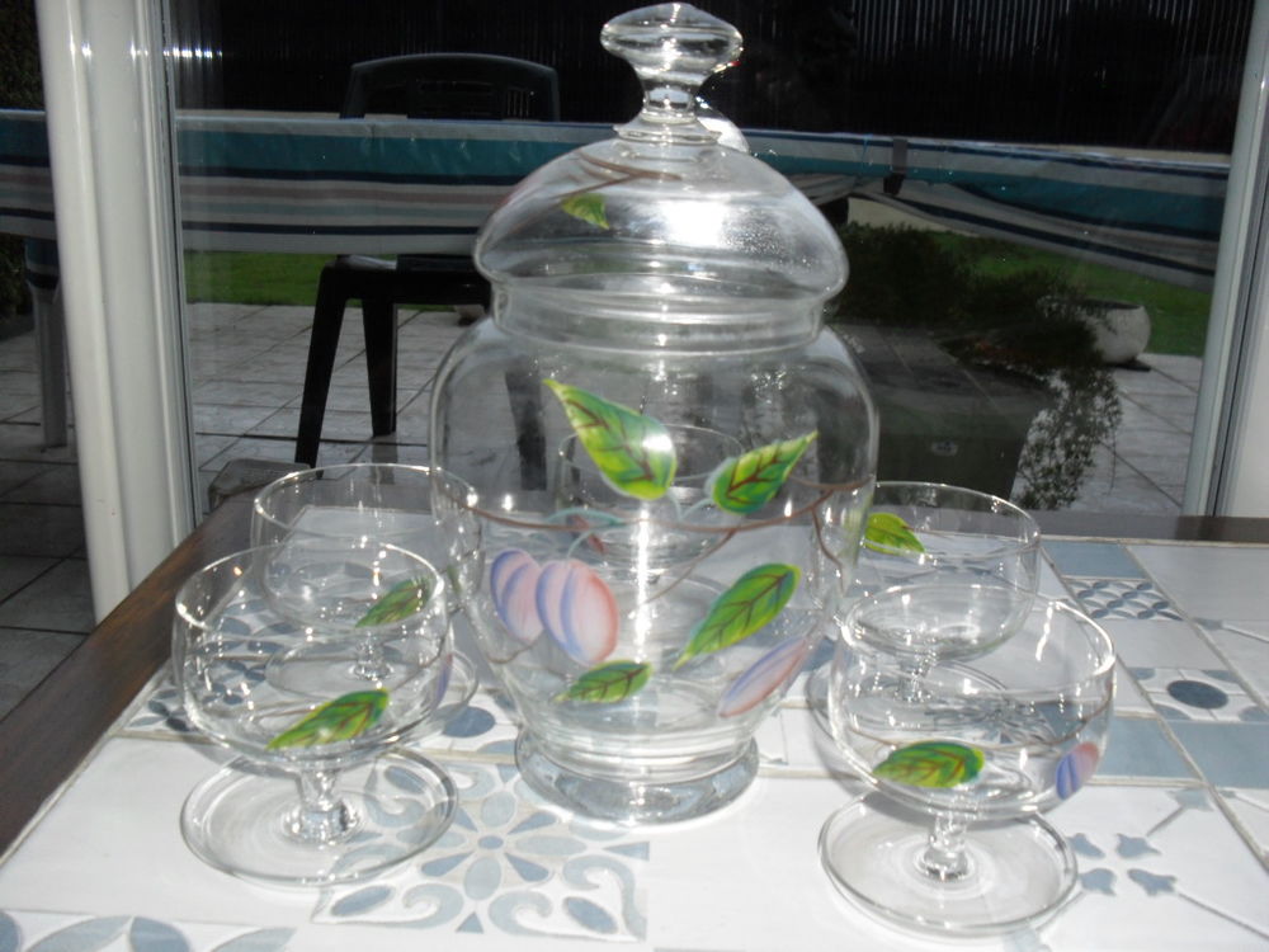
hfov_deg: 52.6
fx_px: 1283
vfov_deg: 40.7
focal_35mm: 35
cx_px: 634
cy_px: 476
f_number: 3.2
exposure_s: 1/45
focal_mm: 6.3
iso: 200
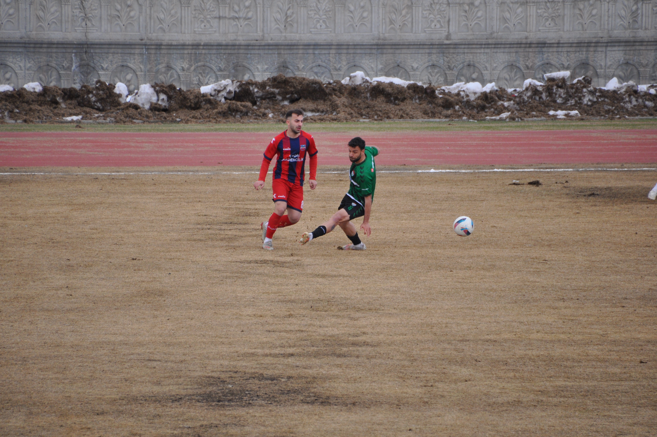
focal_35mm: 450
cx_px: 328
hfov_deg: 4.6
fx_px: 8202
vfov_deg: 3.0
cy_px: 218
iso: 640
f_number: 6.3
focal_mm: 300
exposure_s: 1/2500
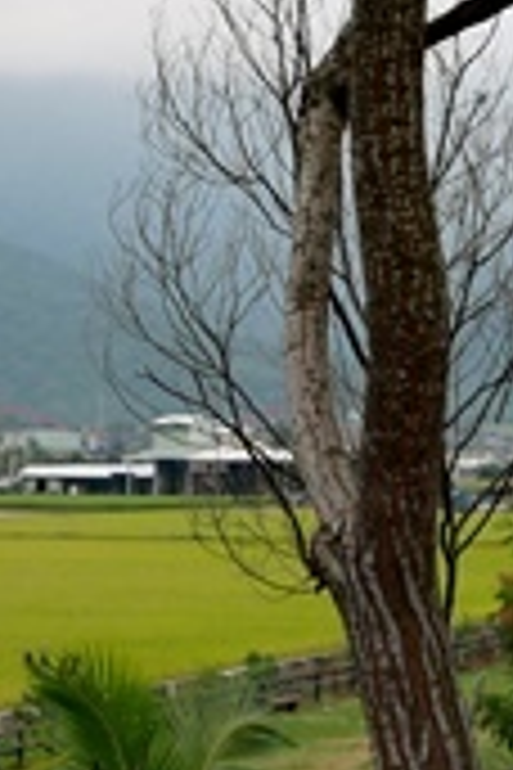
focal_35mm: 136
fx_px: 2907
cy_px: -32
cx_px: -4
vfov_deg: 14.8
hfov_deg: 10.0
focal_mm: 14
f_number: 5
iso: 200
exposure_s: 1/250
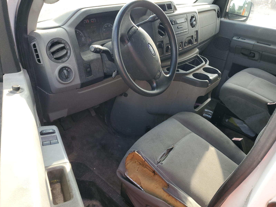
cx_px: 138
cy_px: 104
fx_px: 207
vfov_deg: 53.1
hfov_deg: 67.3
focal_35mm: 26
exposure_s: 1/263
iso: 50
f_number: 1.5
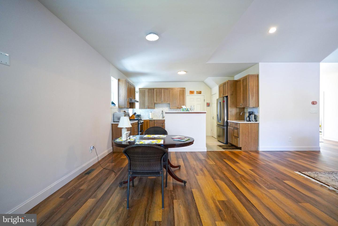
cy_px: 113
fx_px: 150
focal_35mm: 16
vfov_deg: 73.7
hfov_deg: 96.7
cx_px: 169
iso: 1600
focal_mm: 16
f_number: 2.8
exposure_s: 1/160
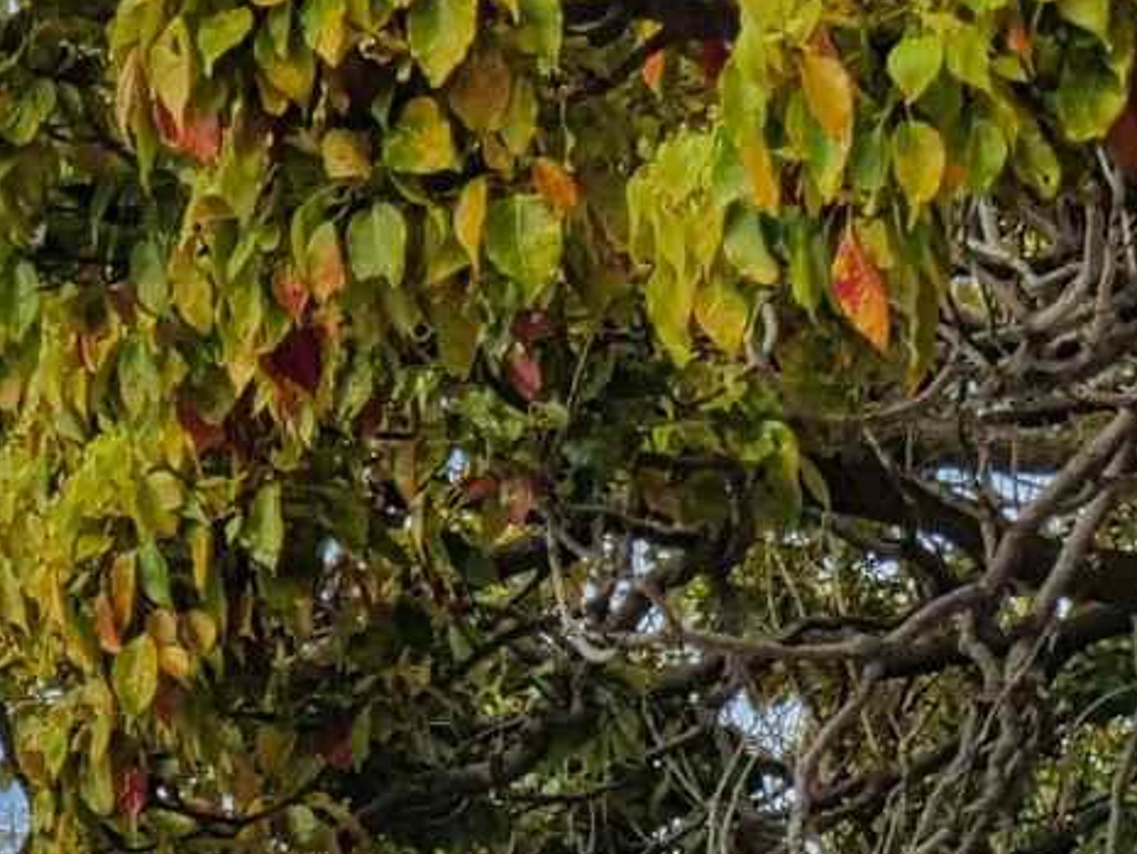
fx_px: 6078
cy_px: 2711
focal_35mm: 185
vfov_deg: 7.0
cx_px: -1056
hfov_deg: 10.0
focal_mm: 14
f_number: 7.1
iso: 100
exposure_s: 1/250
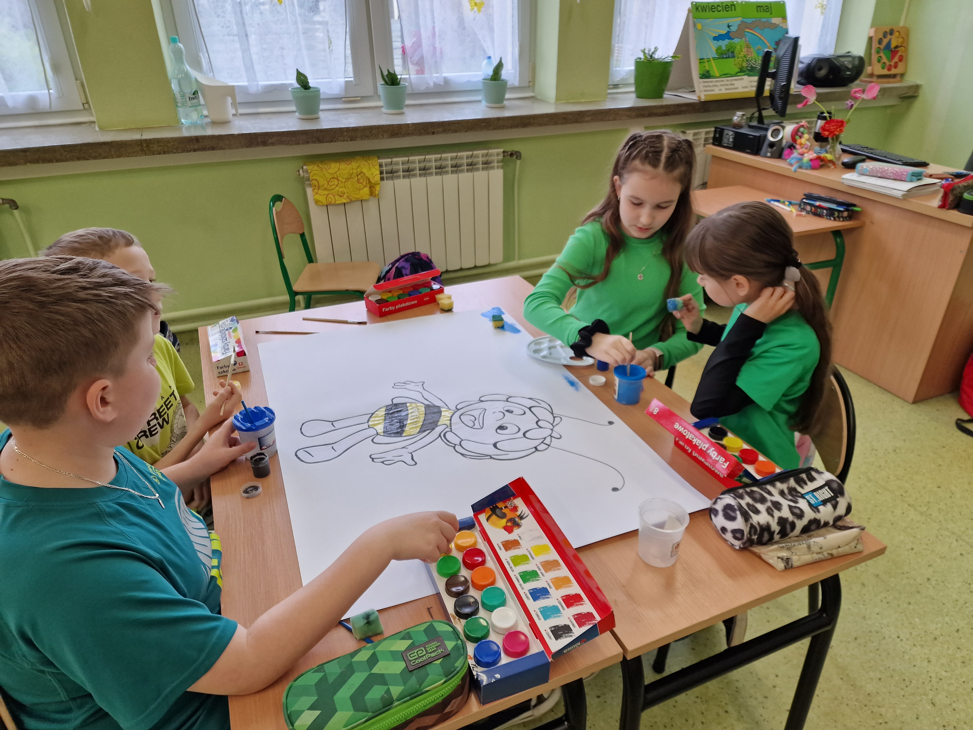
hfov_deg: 73.9
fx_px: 646
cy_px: 365
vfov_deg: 58.9
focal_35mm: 23
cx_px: 486
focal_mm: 6.4
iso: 100
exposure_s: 1/100
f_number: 1.8
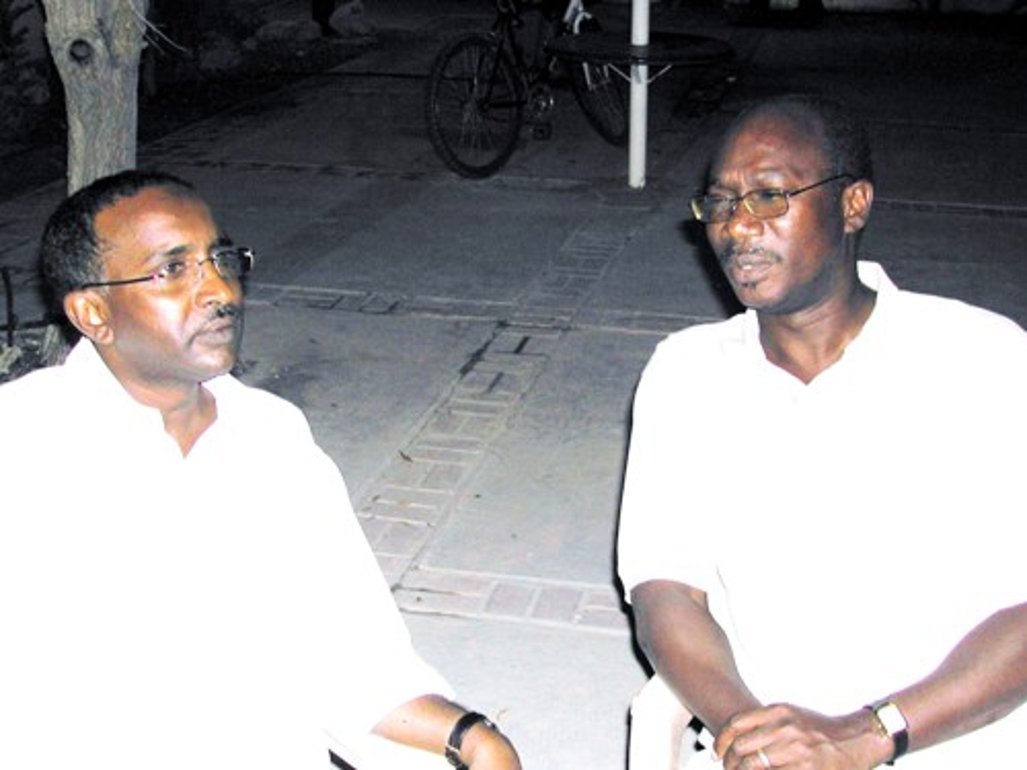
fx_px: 1691
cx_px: 514
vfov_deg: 25.7
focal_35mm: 57
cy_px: 385
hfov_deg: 33.8
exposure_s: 1/60
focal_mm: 12.2
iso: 100
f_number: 3.4
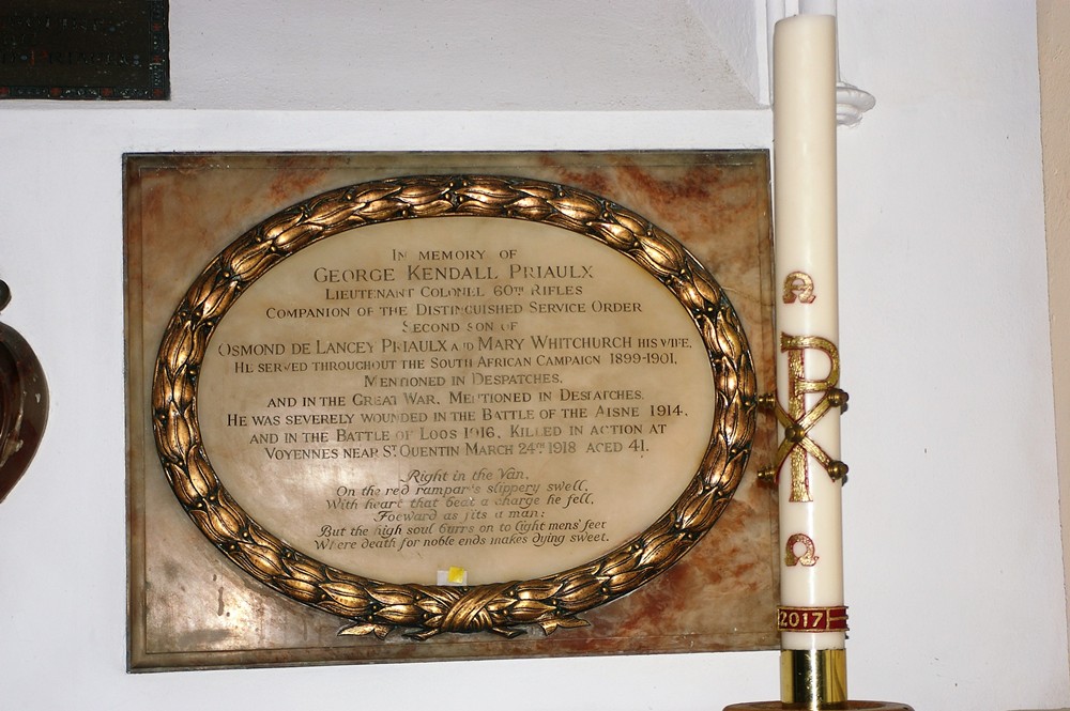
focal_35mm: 75
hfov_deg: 27.0
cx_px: 535
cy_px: 356
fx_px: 2227
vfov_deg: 18.2
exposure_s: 1/60
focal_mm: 50
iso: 200
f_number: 4.5
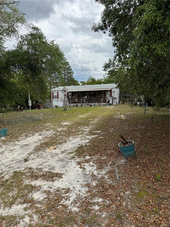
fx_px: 157
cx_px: 85
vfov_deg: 71.6
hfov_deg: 56.8
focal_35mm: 24
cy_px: 114
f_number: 1.78
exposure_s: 1/2710
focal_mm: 6.76
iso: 80
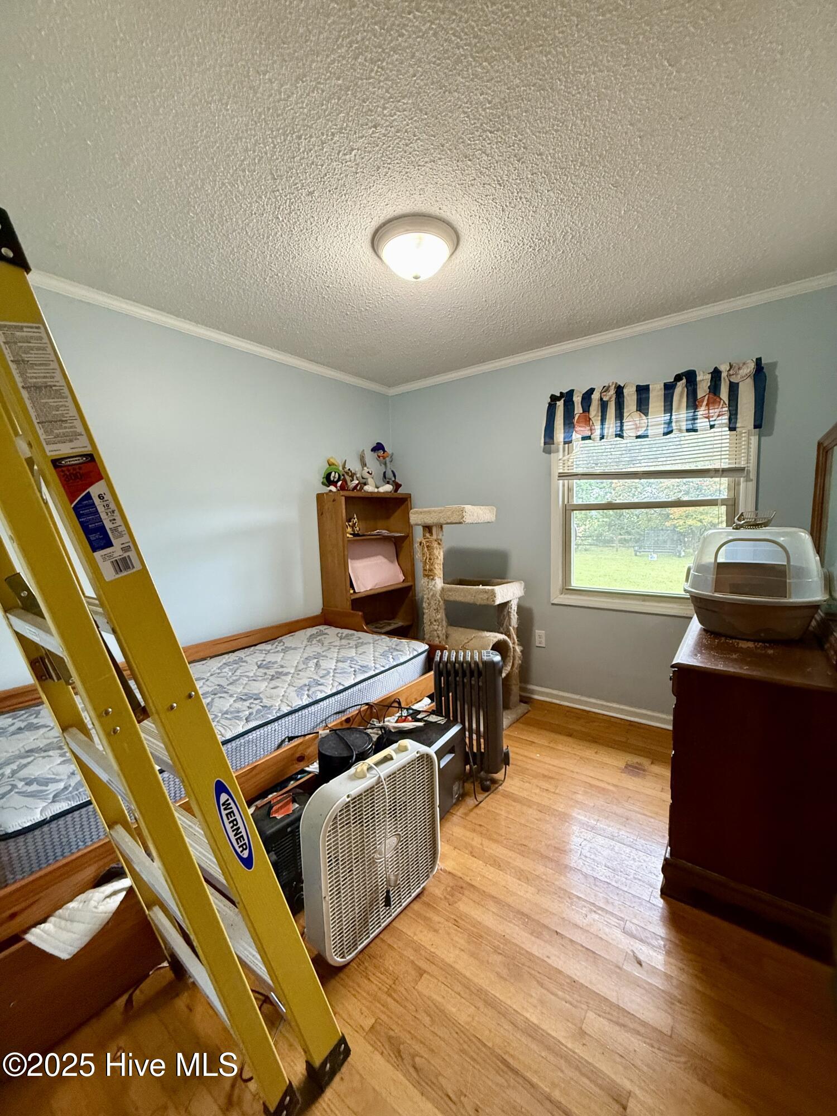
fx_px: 451
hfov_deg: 85.7
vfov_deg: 102.1
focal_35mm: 14
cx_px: 418
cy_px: 558
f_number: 2.2
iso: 500
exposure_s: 1/60
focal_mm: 2.22
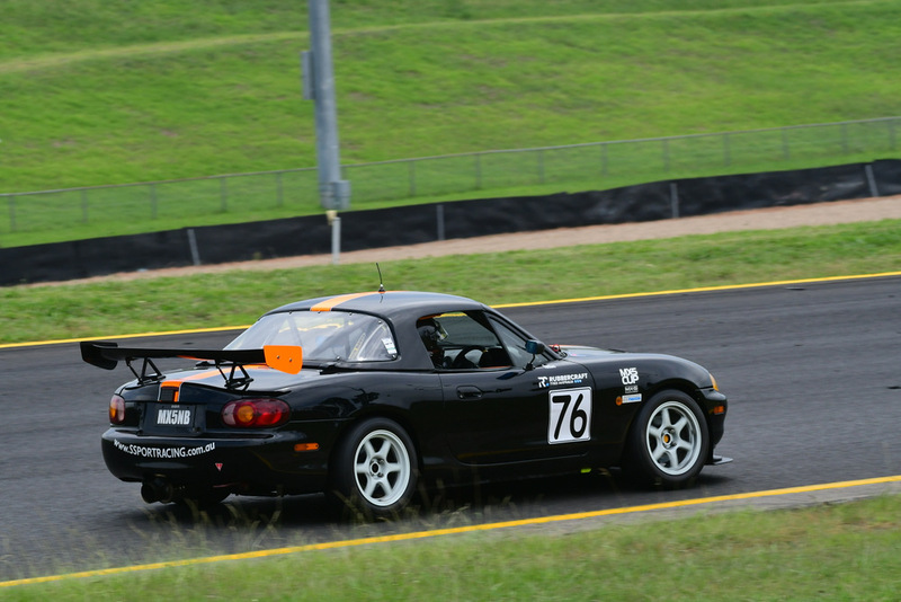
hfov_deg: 6.9
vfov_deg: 4.6
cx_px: 450
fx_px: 7511
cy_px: 301
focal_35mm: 300
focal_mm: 200
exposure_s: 1/640
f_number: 11
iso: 640
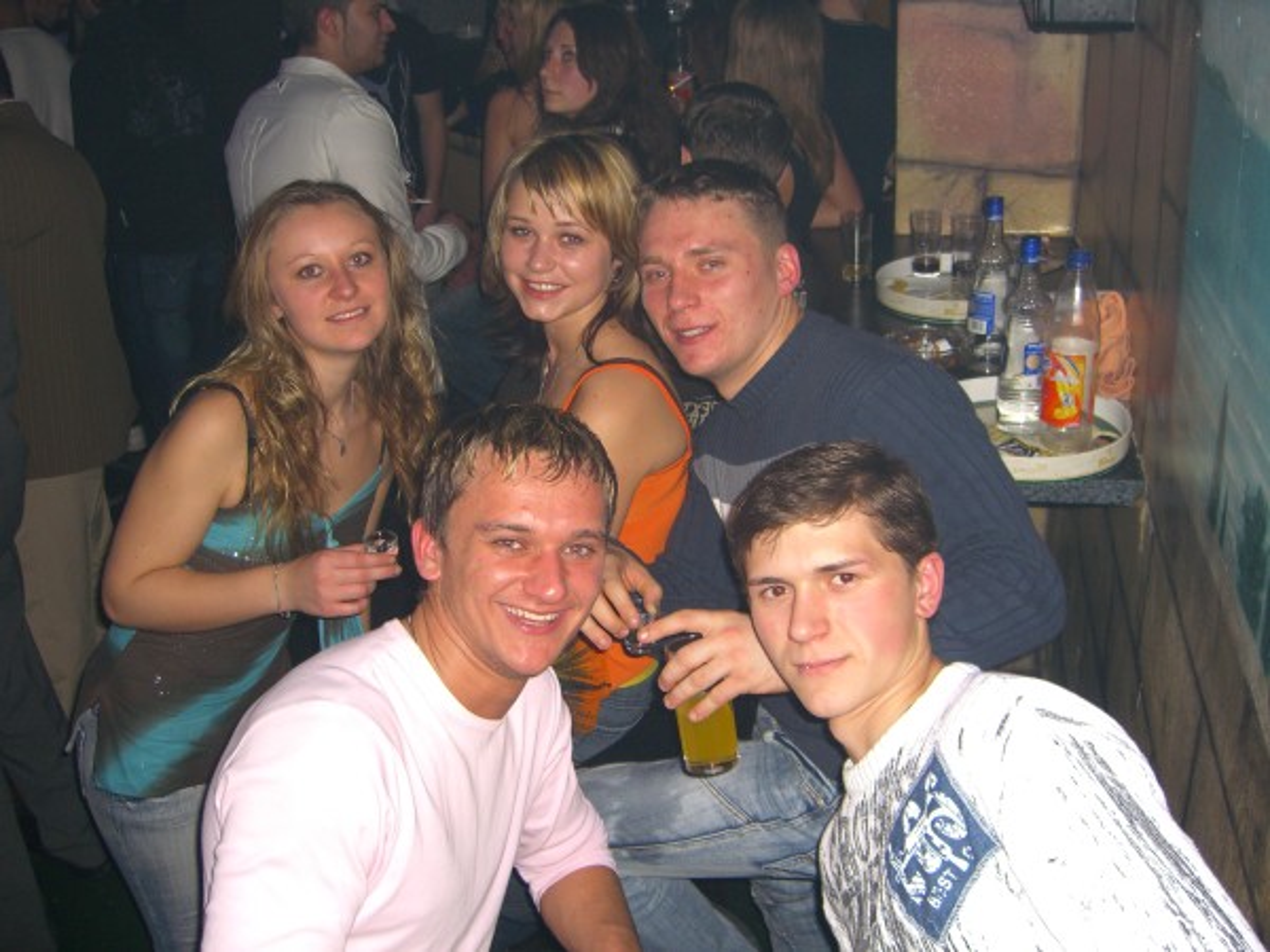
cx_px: 635
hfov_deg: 49.0
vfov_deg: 37.7
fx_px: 1394
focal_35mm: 38
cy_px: 476
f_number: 2.8
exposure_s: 1/60
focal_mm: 7.9
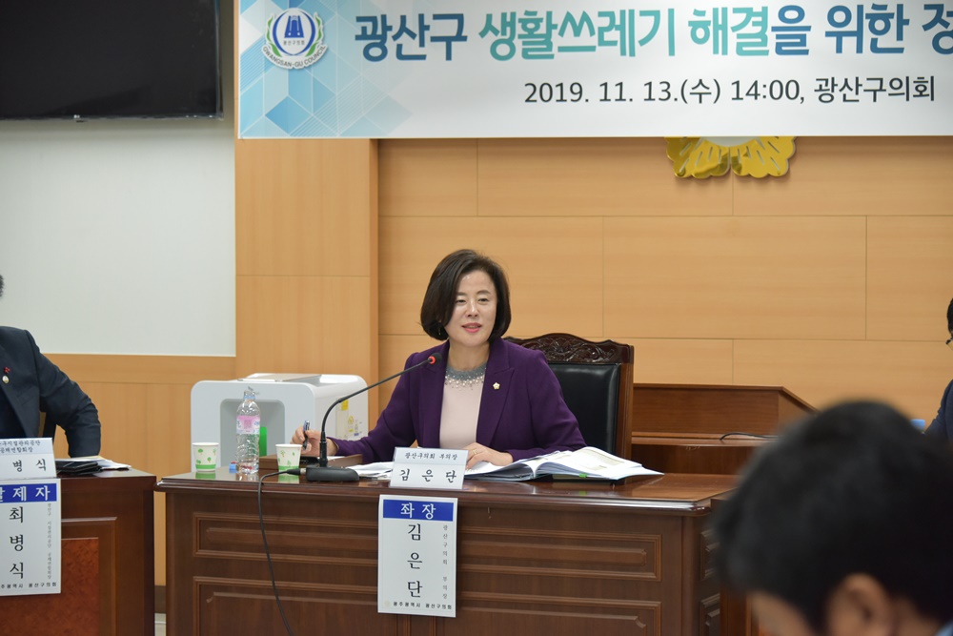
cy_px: 318
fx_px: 2965
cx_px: 476
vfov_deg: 12.2
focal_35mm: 112
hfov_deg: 18.3
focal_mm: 112
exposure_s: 1/125
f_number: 5.3
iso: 2500
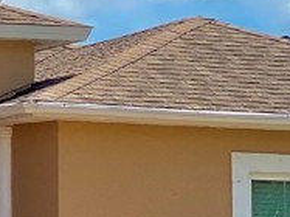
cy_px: -11
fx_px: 2386
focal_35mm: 285
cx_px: -350
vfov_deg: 5.2
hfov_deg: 6.7
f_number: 2
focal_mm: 6
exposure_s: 1/3195
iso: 20
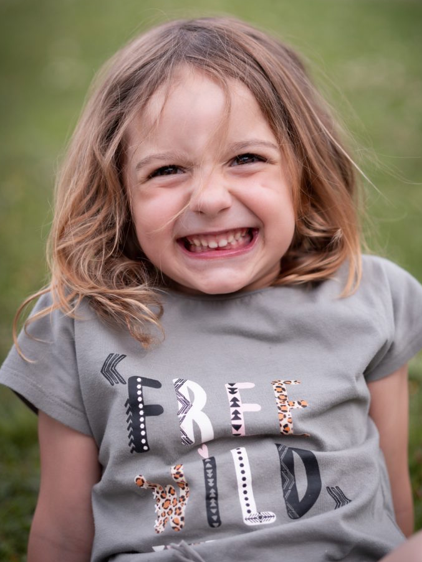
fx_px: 1496
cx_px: 234
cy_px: 235
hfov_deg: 16.1
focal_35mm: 92
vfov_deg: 21.3
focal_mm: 50
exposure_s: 1/800
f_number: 1.4
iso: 100
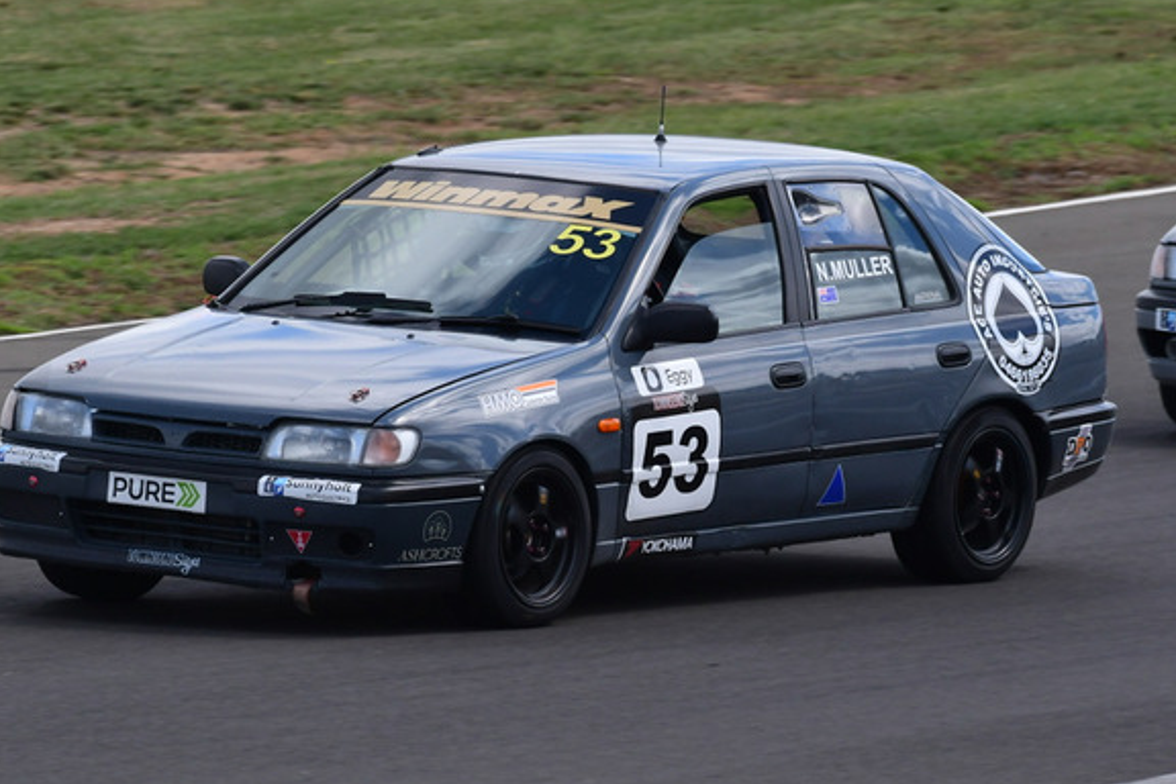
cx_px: 474
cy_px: 272
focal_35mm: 688
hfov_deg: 3.0
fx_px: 22473
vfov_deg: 2.0
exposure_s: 1/640
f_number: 10
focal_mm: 330
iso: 500
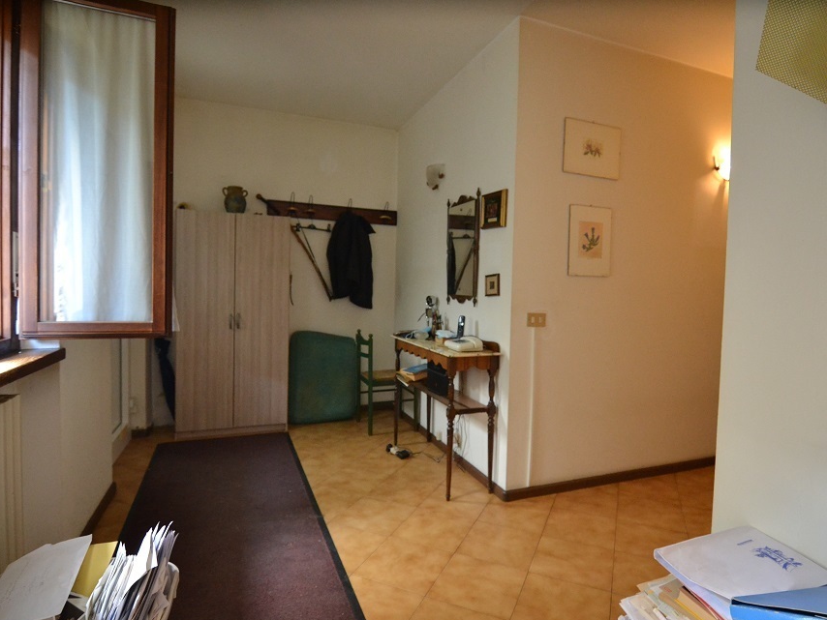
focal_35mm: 19
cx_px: 428
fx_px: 444
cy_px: 307
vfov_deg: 70.0
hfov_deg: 85.9
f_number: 2.8
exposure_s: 1/60
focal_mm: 11
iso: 2200
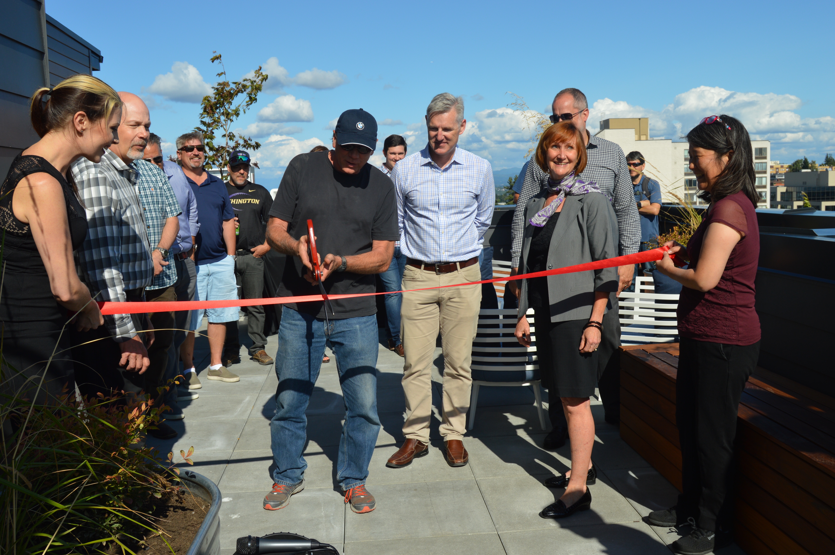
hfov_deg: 55.1
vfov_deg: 38.3
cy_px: 278
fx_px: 799
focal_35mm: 34
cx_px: 418
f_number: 9
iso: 100
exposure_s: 1/320
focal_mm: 23
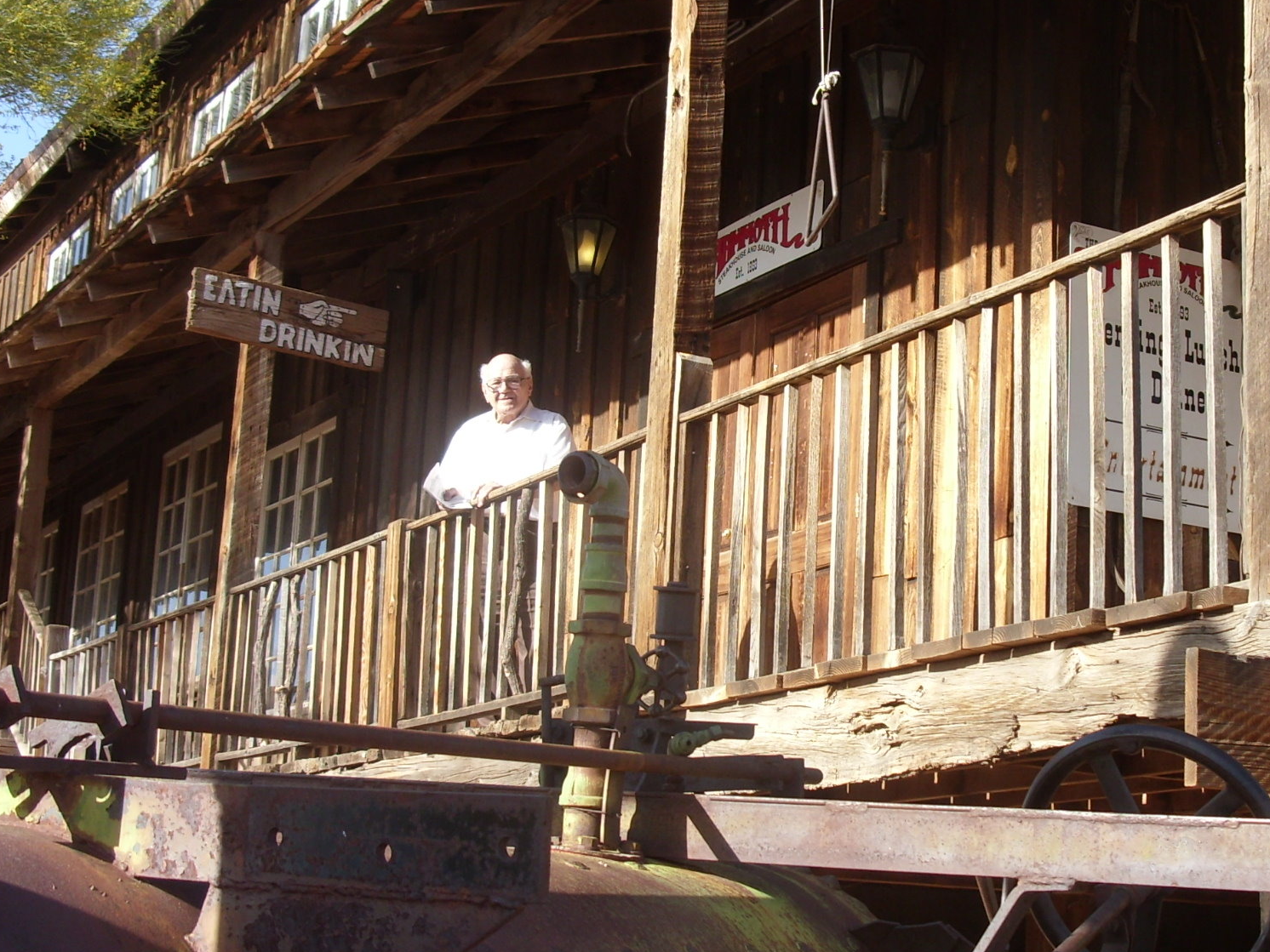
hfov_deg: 29.2
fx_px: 2421
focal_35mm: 66
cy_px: 468
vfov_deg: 22.3
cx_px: 820
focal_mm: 6.3
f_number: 2.8
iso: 50
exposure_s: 1/419
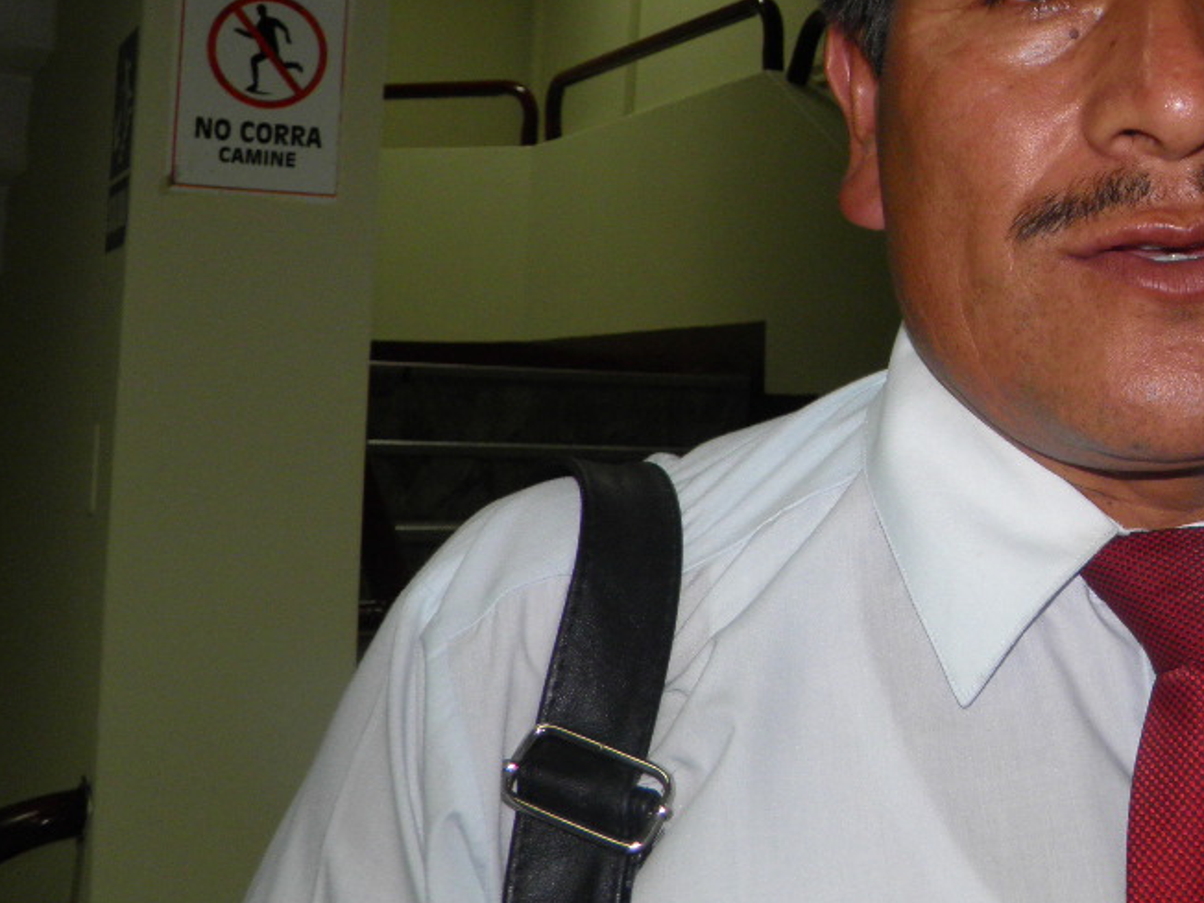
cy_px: 244
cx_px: 1163
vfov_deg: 26.3
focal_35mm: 55
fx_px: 1913
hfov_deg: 32.5
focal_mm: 4.9
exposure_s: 1/30
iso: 100
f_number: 2.8
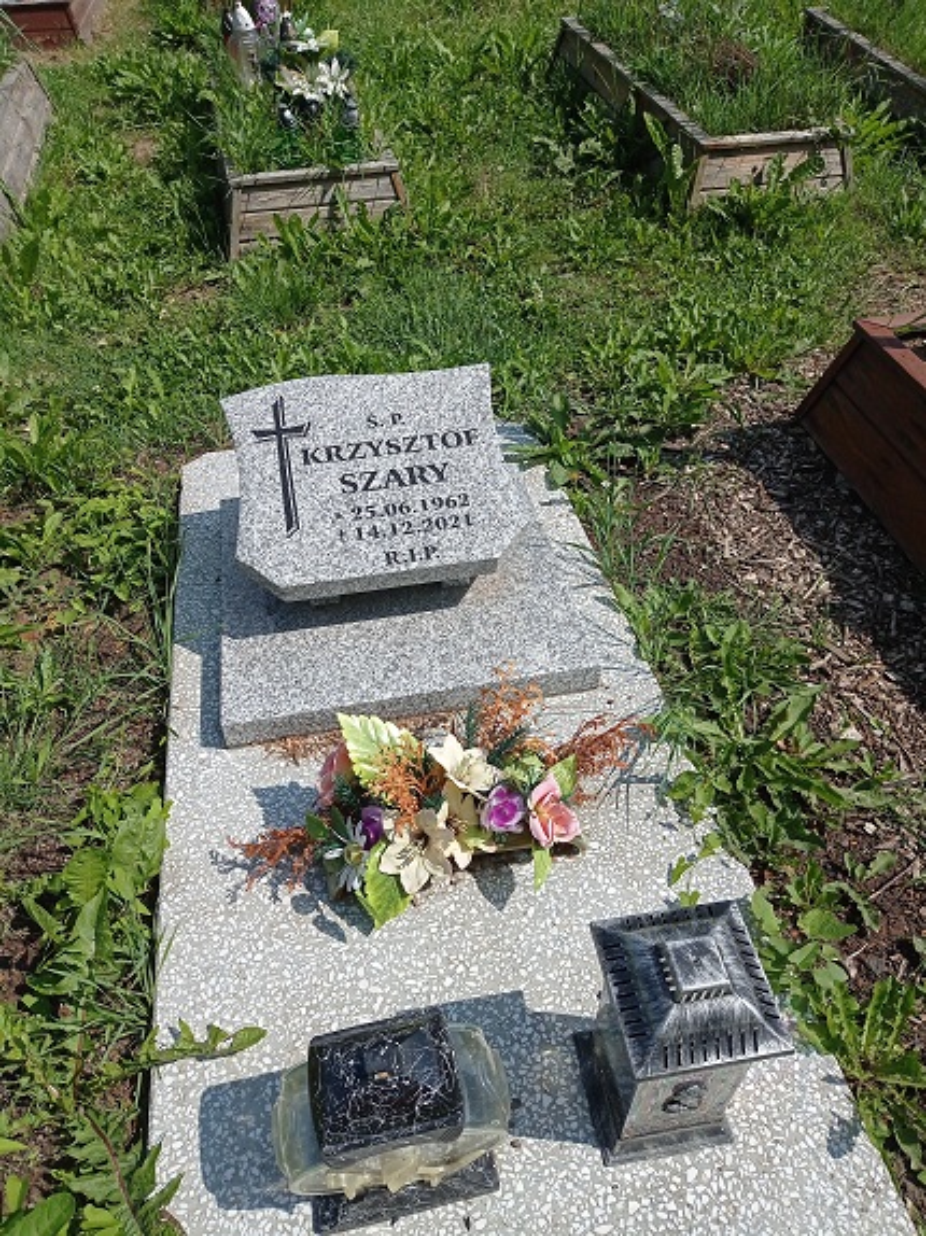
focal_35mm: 28
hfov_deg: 49.7
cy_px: 618
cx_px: 463
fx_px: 999
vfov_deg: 63.5
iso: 108
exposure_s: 1/5025
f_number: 1.79
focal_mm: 4.74
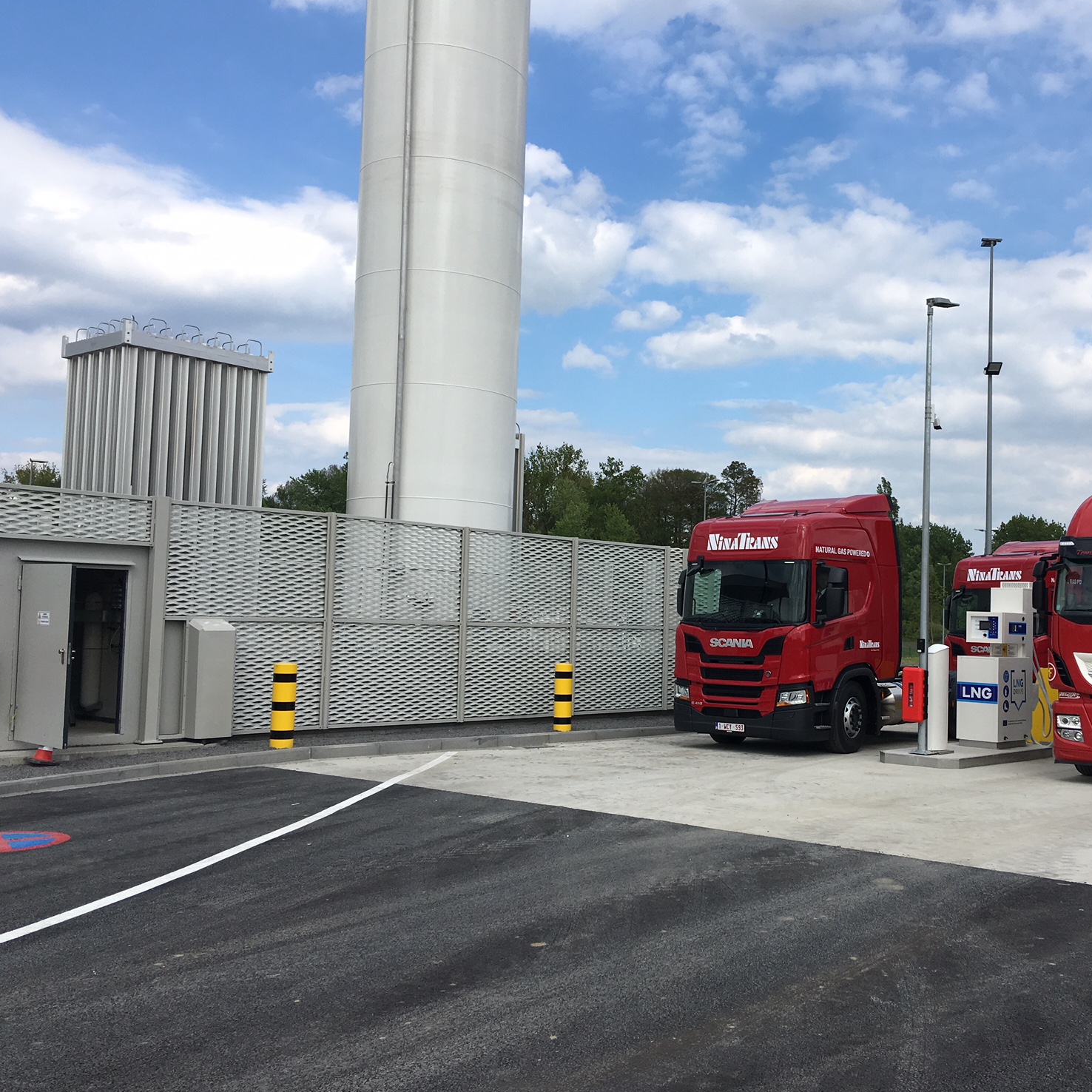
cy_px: 542
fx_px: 1249
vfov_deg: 47.2
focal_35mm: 35
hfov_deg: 46.5
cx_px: 722
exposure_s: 1/1570
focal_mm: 4.15
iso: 25
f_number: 2.2
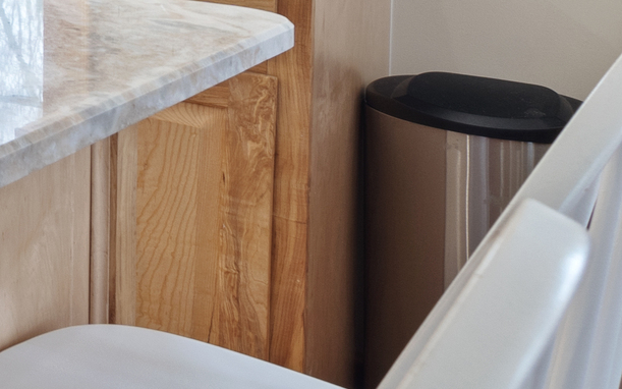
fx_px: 1390
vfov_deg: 14.4
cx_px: -792
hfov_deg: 15.8
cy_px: -265
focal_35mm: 82
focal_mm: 16
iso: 200
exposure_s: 1/6
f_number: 7.1
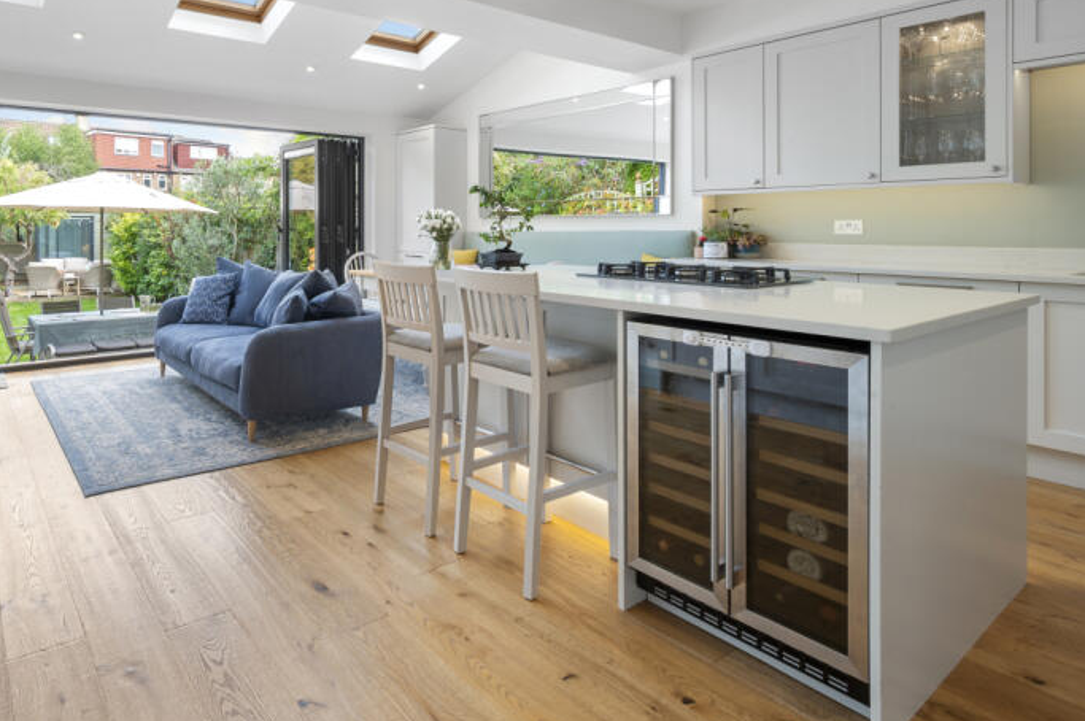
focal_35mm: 21
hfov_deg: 78.7
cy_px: 226
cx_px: 365
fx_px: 632
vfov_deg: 57.7
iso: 200
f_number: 16
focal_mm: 14
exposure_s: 1/2.5
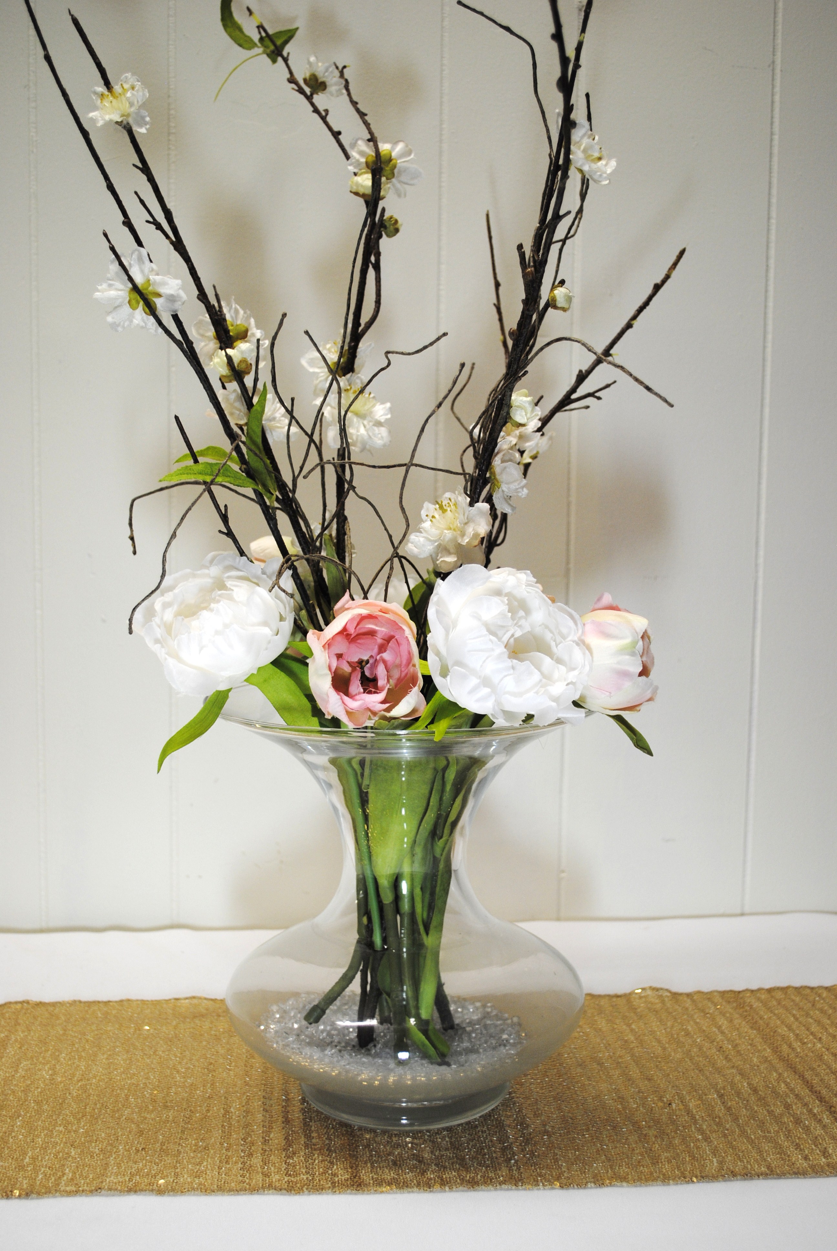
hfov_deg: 32.0
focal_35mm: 42
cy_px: 626
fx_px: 1460
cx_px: 418
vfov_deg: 46.3
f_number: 4.5
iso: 200
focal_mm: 28
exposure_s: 1/30
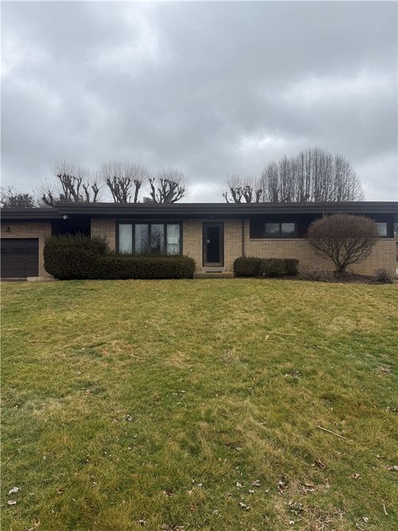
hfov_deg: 56.8
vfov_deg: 71.6
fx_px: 368
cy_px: 266
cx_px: 199
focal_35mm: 24
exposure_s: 1/3279
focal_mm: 6.76
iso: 80
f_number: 1.78
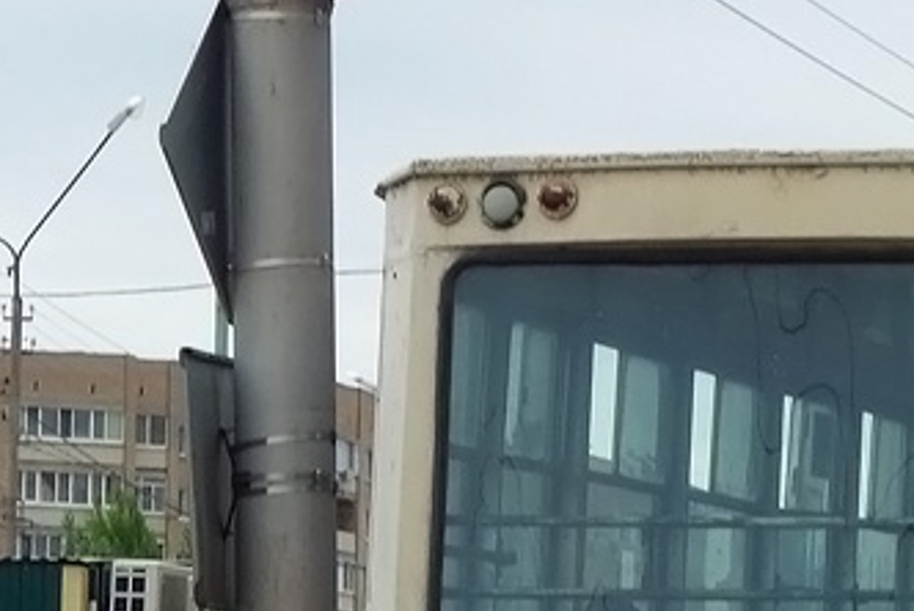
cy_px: 567
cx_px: 1063
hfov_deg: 9.5
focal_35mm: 213
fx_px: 5412
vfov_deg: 6.4
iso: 125
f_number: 5.6
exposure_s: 1/500
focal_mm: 21.77
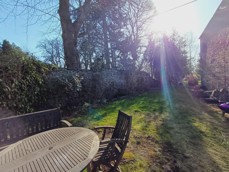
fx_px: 106
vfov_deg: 78.1
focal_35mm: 16
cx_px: 114
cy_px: 86
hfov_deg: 94.5
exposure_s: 1/447
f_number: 2.2
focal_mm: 1.64
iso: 40
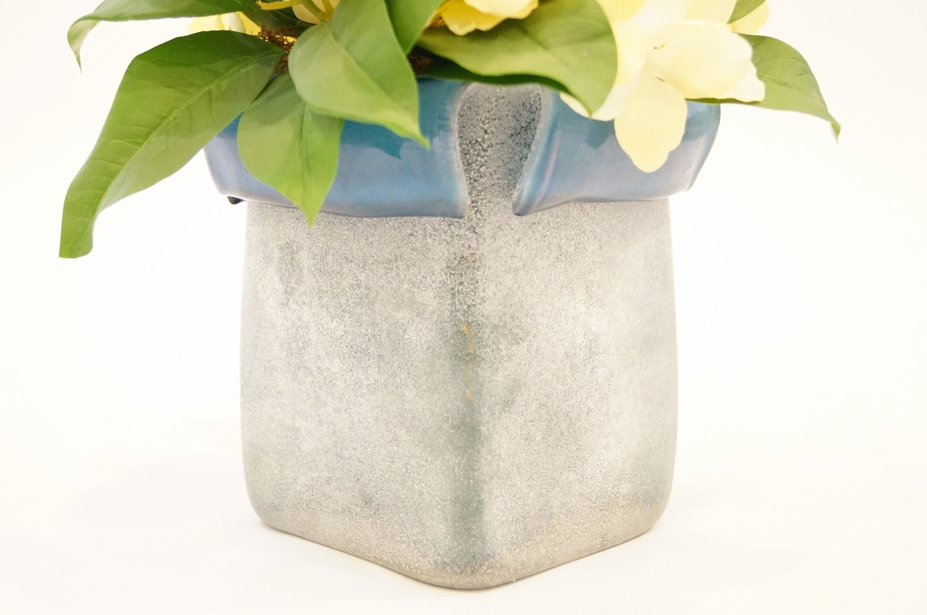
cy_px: 308
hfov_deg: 37.9
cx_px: 464
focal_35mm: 52
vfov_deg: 25.7
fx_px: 1350
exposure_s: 1/30
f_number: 4.5
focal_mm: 35
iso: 3200
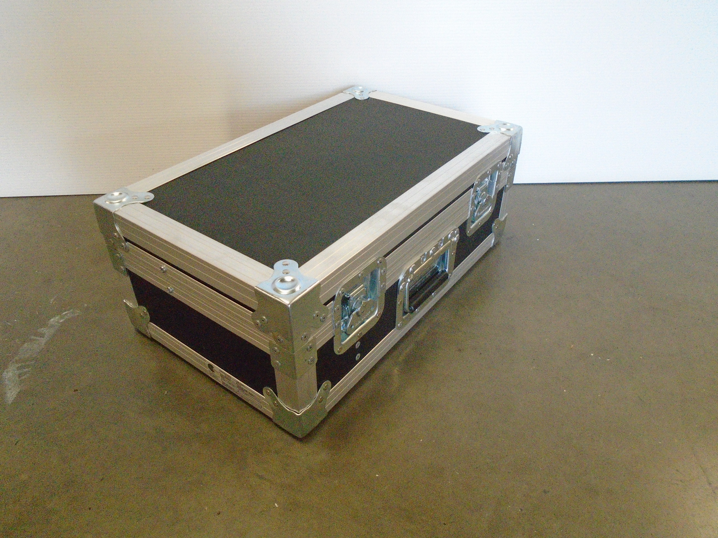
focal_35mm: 26
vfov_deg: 53.1
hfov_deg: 67.3
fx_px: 539
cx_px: 359
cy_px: 269
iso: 800
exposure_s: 1/125
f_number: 3.2
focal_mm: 4.6
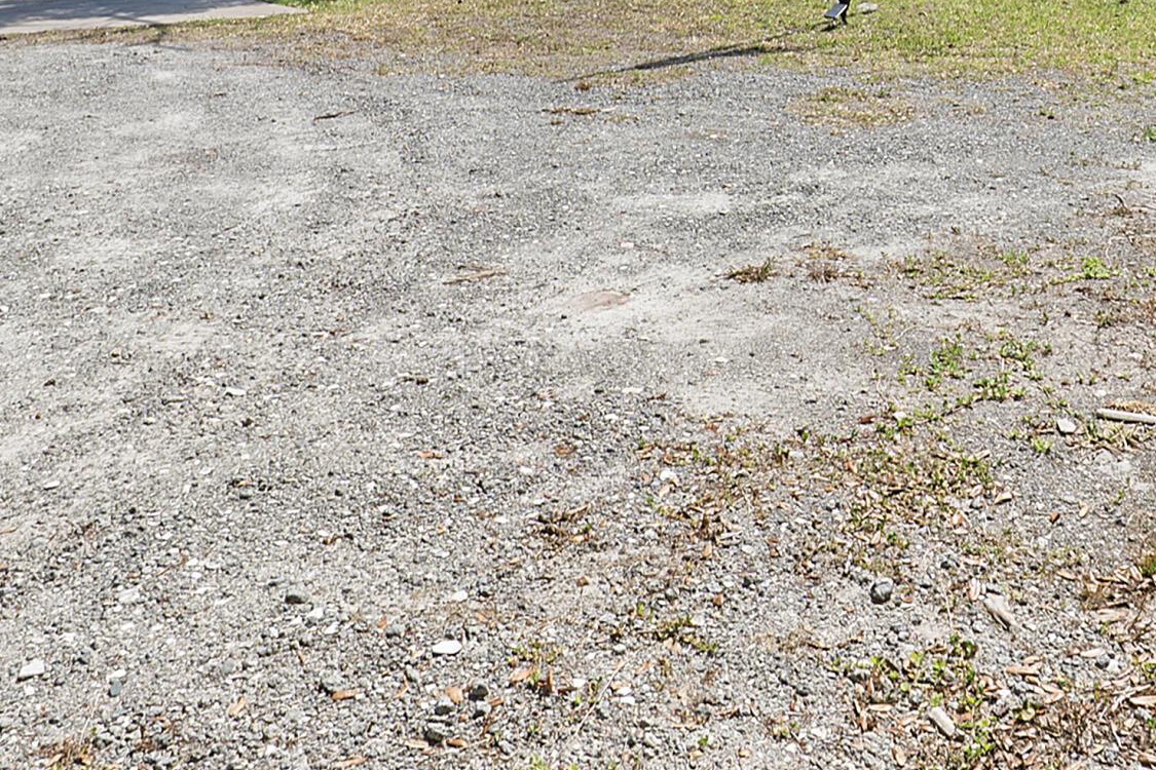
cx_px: 810
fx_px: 1284
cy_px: -159
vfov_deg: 28.8
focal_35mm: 40
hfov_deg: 47.3
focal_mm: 10
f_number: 11
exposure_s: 1/160
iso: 100
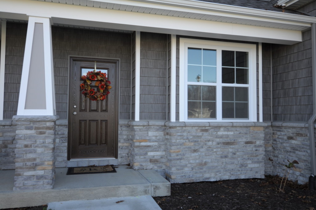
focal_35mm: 30
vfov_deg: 43.5
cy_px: 105
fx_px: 263
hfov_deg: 62.0
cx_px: 158
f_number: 2.8
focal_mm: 20
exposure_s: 1/640
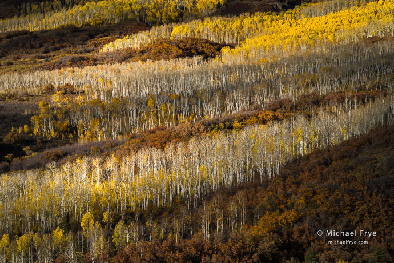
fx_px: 1324
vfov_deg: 11.3
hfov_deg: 16.9
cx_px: 197
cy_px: 132
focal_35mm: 121
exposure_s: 1/350
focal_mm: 121
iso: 500
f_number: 8
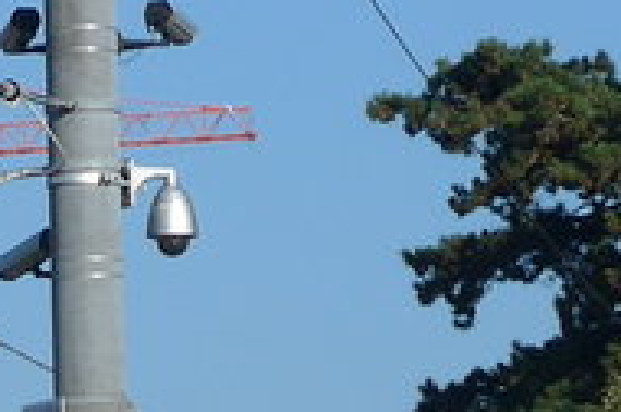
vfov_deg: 2.4
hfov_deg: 3.6
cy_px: 710
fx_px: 9747
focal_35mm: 566
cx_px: -69
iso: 80
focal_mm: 17
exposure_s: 1/640
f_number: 4.5
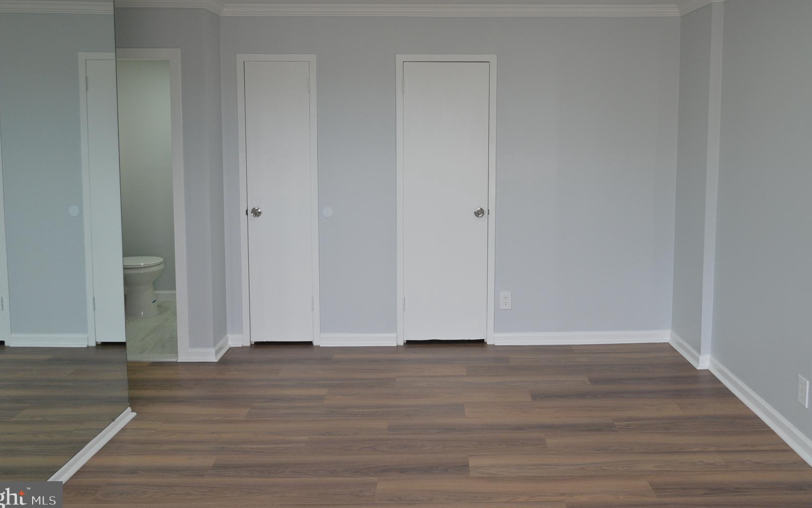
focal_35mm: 30
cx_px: 453
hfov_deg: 62.7
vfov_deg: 41.5
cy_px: 185
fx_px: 664
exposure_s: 1/125
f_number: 5.6
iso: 800
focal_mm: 24
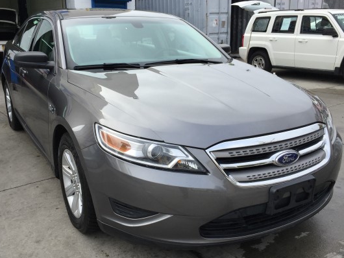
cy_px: 135
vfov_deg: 40.7
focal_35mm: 35
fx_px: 348
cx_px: 162
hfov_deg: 52.6
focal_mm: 4.15
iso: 32
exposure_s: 1/1041
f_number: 2.2
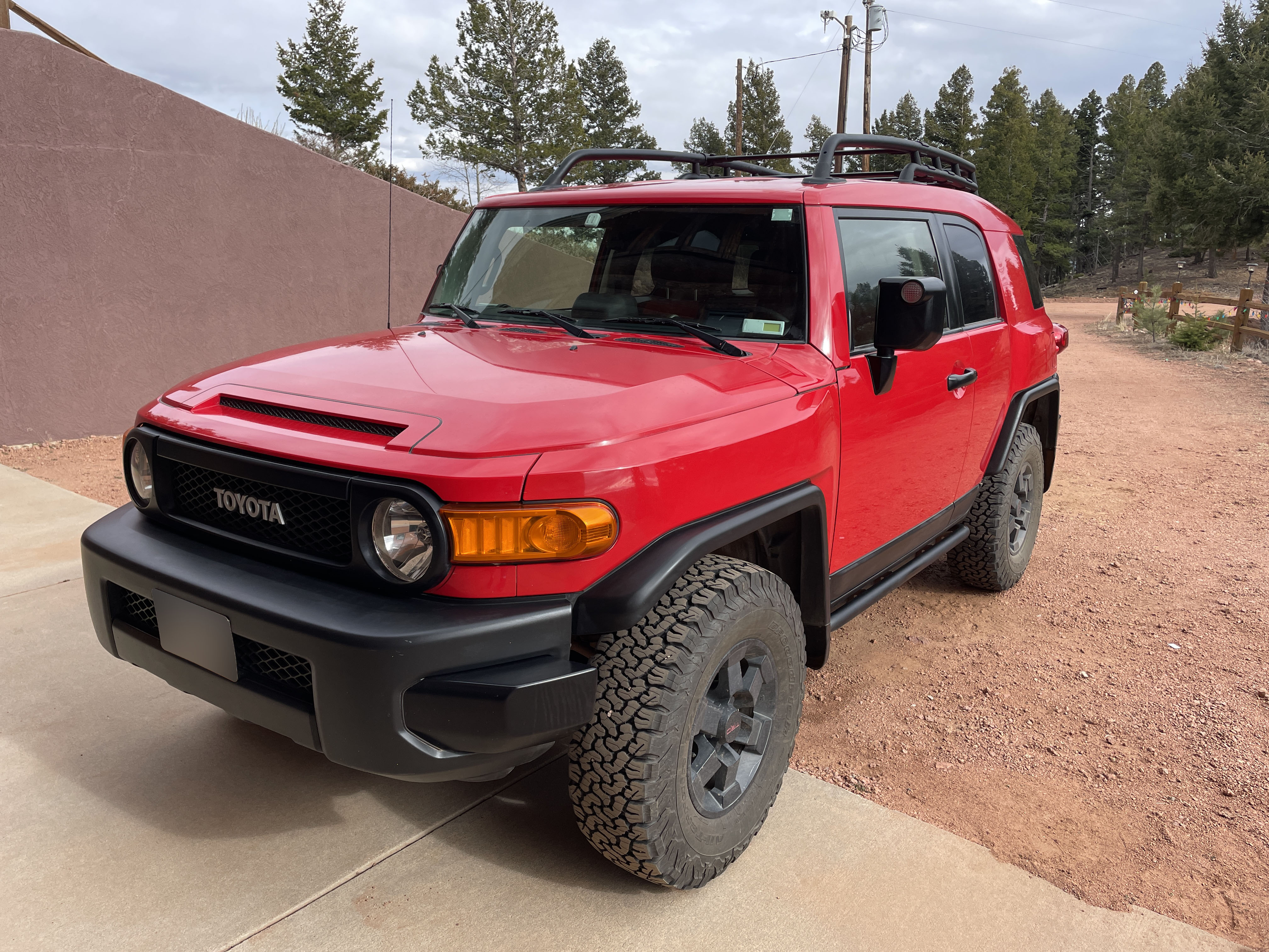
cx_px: 634
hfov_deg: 67.3
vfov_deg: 53.1
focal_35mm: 26
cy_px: 476
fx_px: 953
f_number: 1.6
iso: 32
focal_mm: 4.2
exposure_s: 1/1006
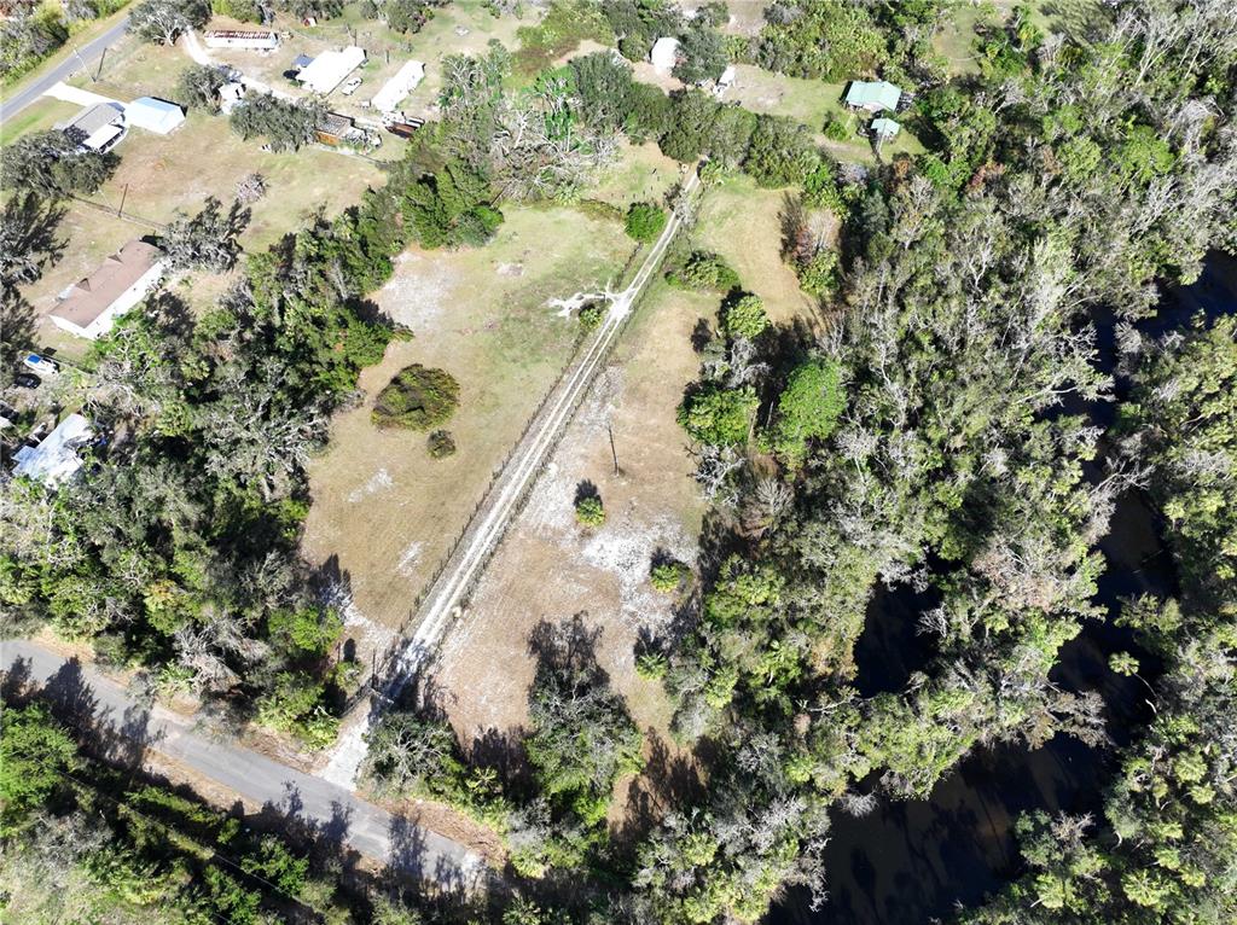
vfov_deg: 56.7
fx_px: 857
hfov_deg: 71.6
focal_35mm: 24
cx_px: 618
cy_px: 462
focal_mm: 12.29
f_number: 3.5
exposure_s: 1/320
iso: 200
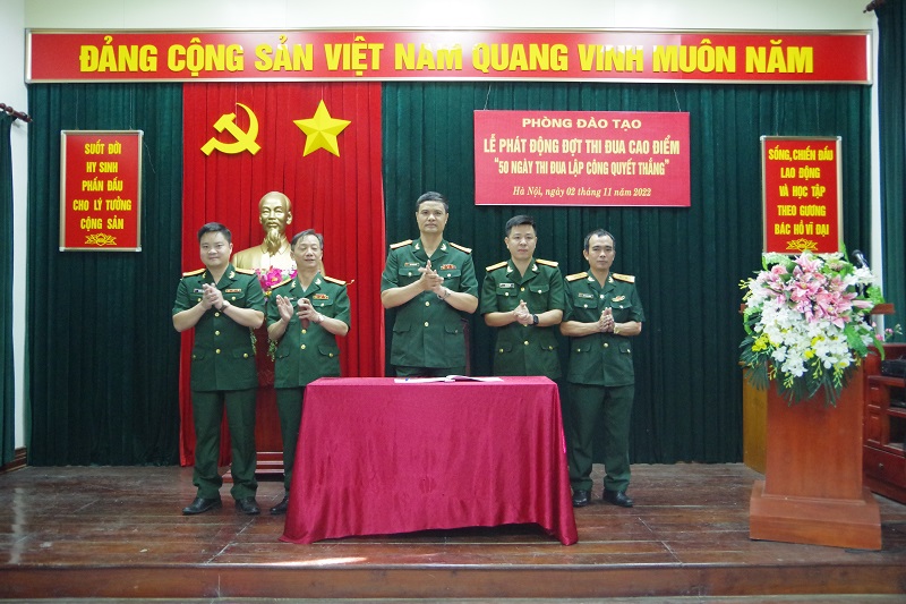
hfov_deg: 59.5
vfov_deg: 41.7
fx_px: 793
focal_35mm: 32
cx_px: 453
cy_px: 302
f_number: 4
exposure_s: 1/50
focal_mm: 21
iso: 3200
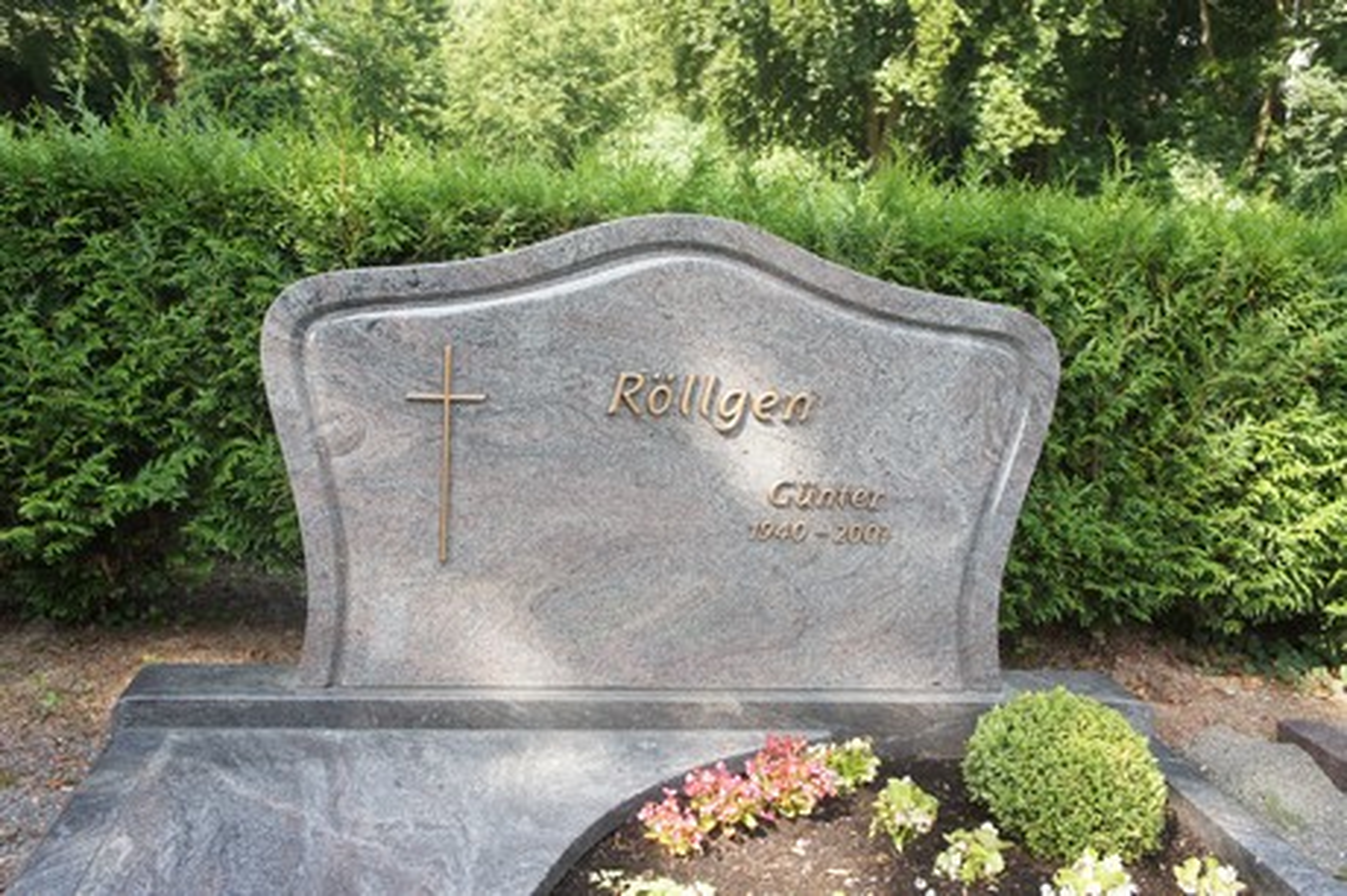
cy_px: 448
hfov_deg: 53.2
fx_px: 1346
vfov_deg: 36.8
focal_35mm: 36
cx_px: 674
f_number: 5.6
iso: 400
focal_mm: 24
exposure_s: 1/160
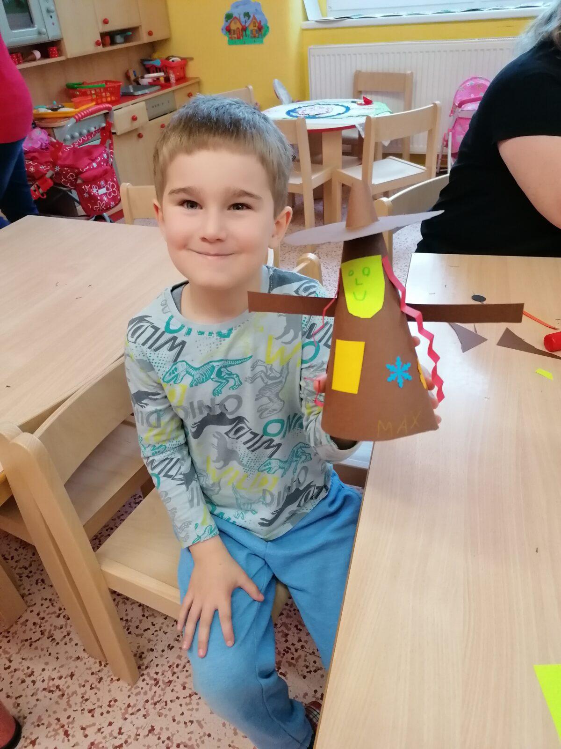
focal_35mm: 27
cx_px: 280
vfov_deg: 65.3
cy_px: 374
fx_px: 583
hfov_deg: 51.4
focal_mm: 4.75
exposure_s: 1/100
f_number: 1.8
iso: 400
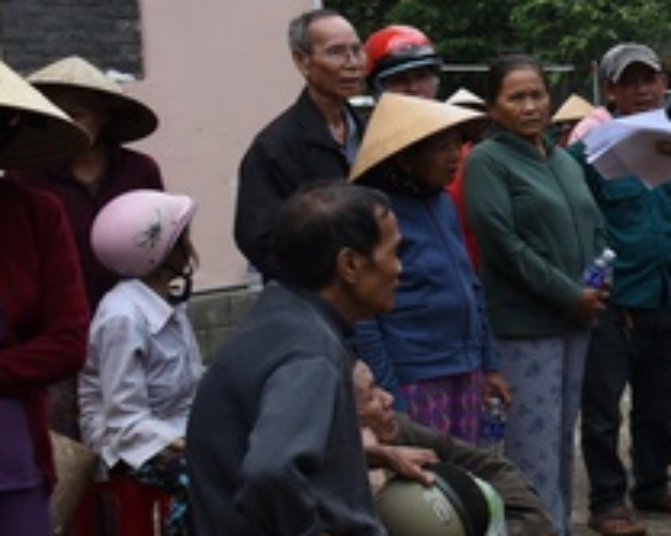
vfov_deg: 19.4
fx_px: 1568
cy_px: 234
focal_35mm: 79
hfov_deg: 20.3
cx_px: 1040
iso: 560
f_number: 6.3
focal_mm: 27
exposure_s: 1/160
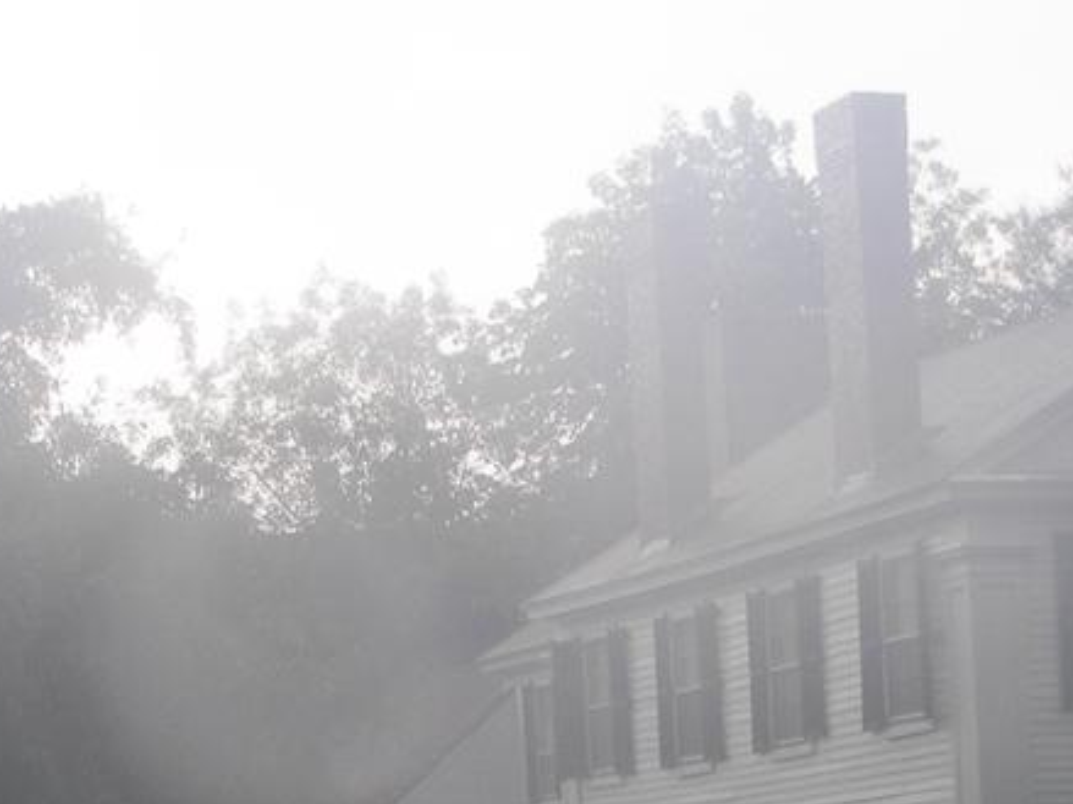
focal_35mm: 126
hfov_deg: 15.6
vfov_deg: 11.6
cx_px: 394
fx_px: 3905
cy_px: 814
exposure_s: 1/80
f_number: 2.8
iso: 64
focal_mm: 8.9
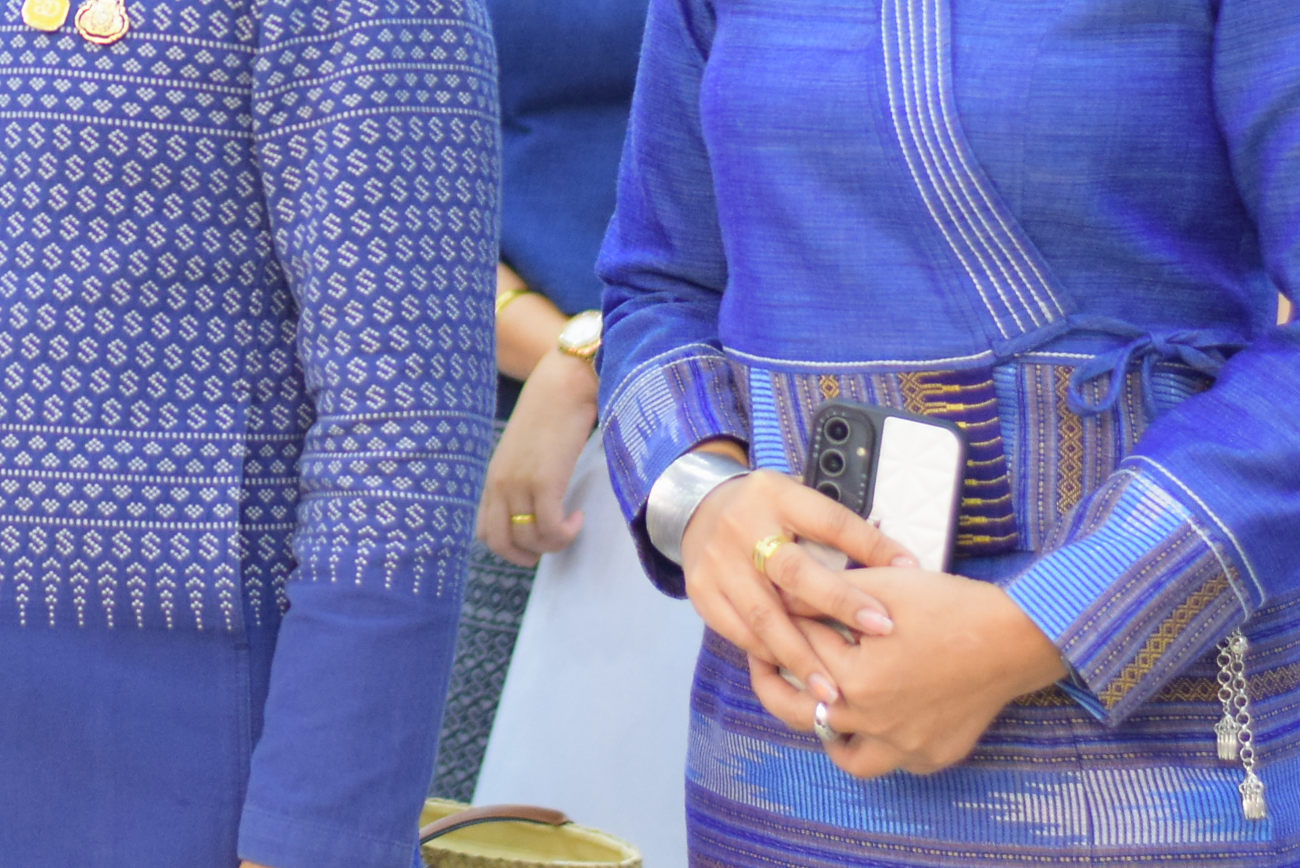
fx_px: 6502
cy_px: -106
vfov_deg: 7.6
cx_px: 85
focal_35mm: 180
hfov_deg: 11.3
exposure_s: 1/60
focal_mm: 50
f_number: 2.2
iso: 1250
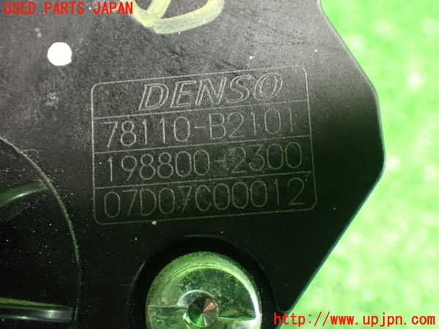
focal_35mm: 47
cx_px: 220
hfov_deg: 40.4
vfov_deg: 30.9
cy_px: 164
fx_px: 596
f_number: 3.1
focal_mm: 8.4
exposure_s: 1/20
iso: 1600
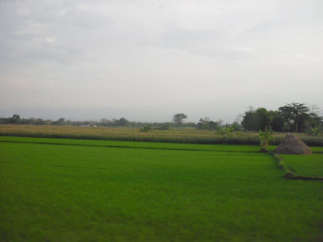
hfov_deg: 49.0
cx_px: 162
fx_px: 355
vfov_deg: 37.7
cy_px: 121
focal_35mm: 38
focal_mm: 6.2
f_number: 8
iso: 100
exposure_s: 1/100
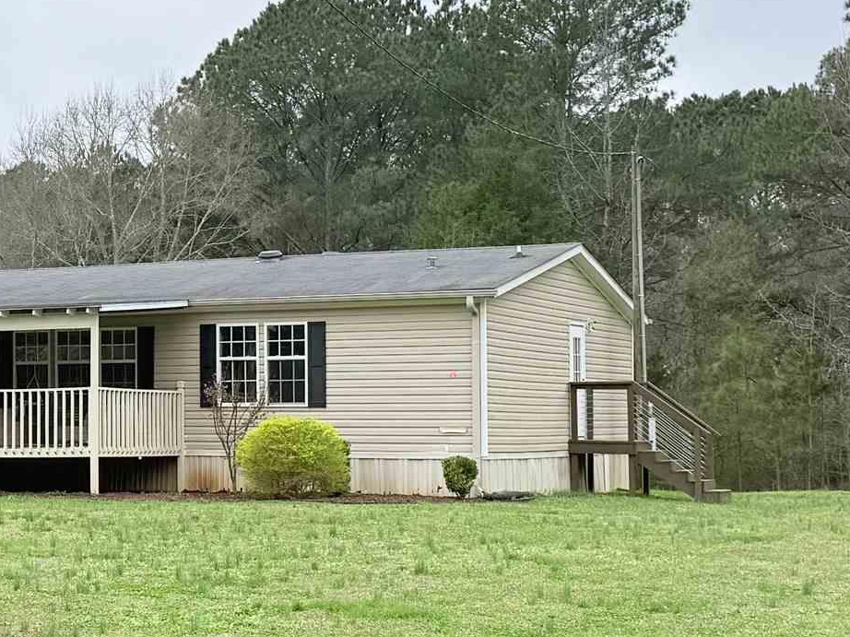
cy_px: 333
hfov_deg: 23.6
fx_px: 1964
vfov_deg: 18.4
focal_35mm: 80
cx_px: 34
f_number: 1.78
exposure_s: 1/5714
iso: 80
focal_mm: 6.76
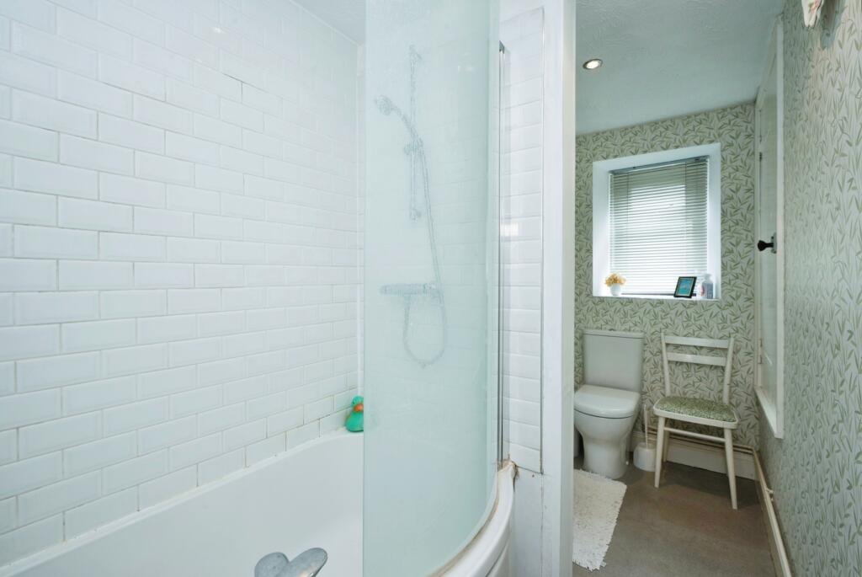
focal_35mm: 16
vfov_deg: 73.9
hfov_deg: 96.7
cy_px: 288
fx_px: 383
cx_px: 431
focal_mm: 16
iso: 400
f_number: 9
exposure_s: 1/30
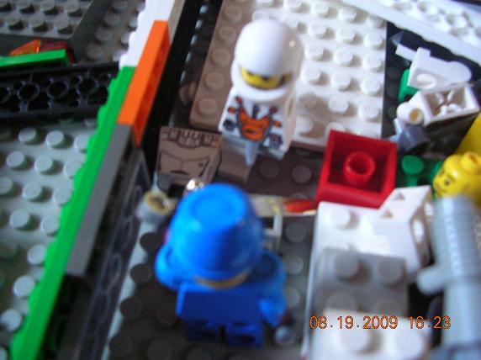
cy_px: 180
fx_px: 486
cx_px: 240
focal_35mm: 35
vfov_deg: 40.6
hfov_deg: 52.7
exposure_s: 1/6.4
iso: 156
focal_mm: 5.8
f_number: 2.8
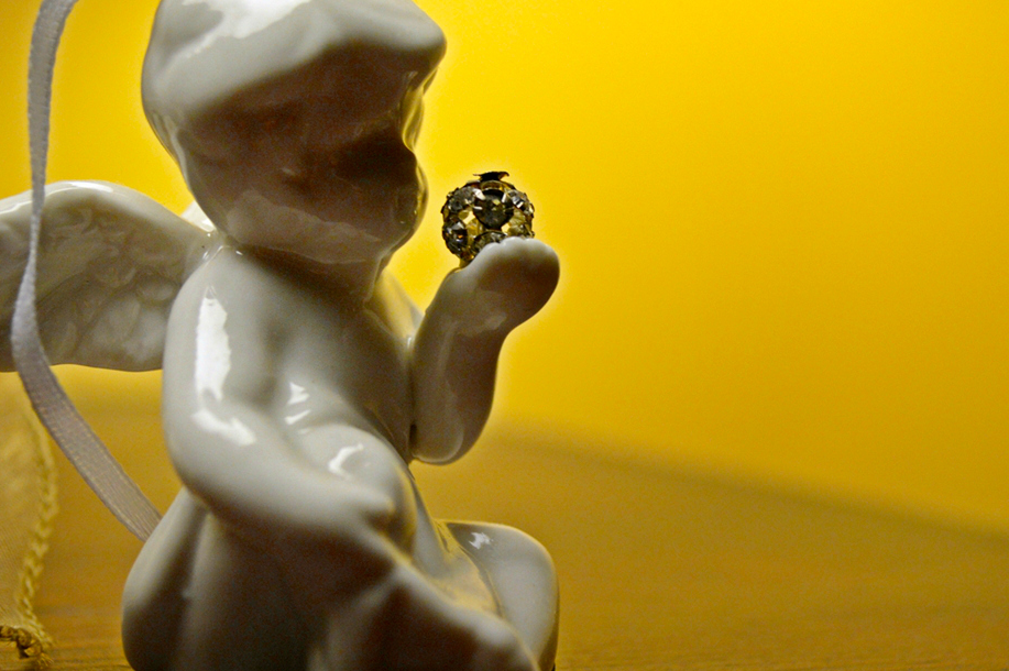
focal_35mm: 67
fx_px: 1876
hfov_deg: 30.1
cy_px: 301
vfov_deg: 20.3
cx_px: 516
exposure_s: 1/50
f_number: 4.8
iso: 800
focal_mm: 32
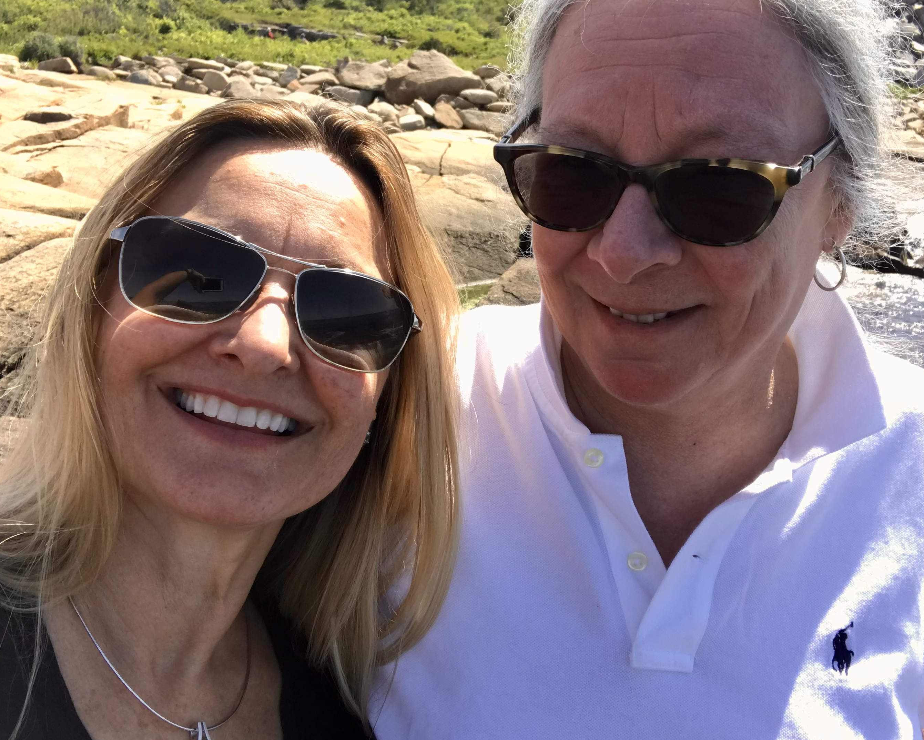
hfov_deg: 50.1
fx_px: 985
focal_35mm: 36
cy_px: 355
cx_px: 524
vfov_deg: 41.1
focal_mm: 2.87
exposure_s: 1/512
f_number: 2.2
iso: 25
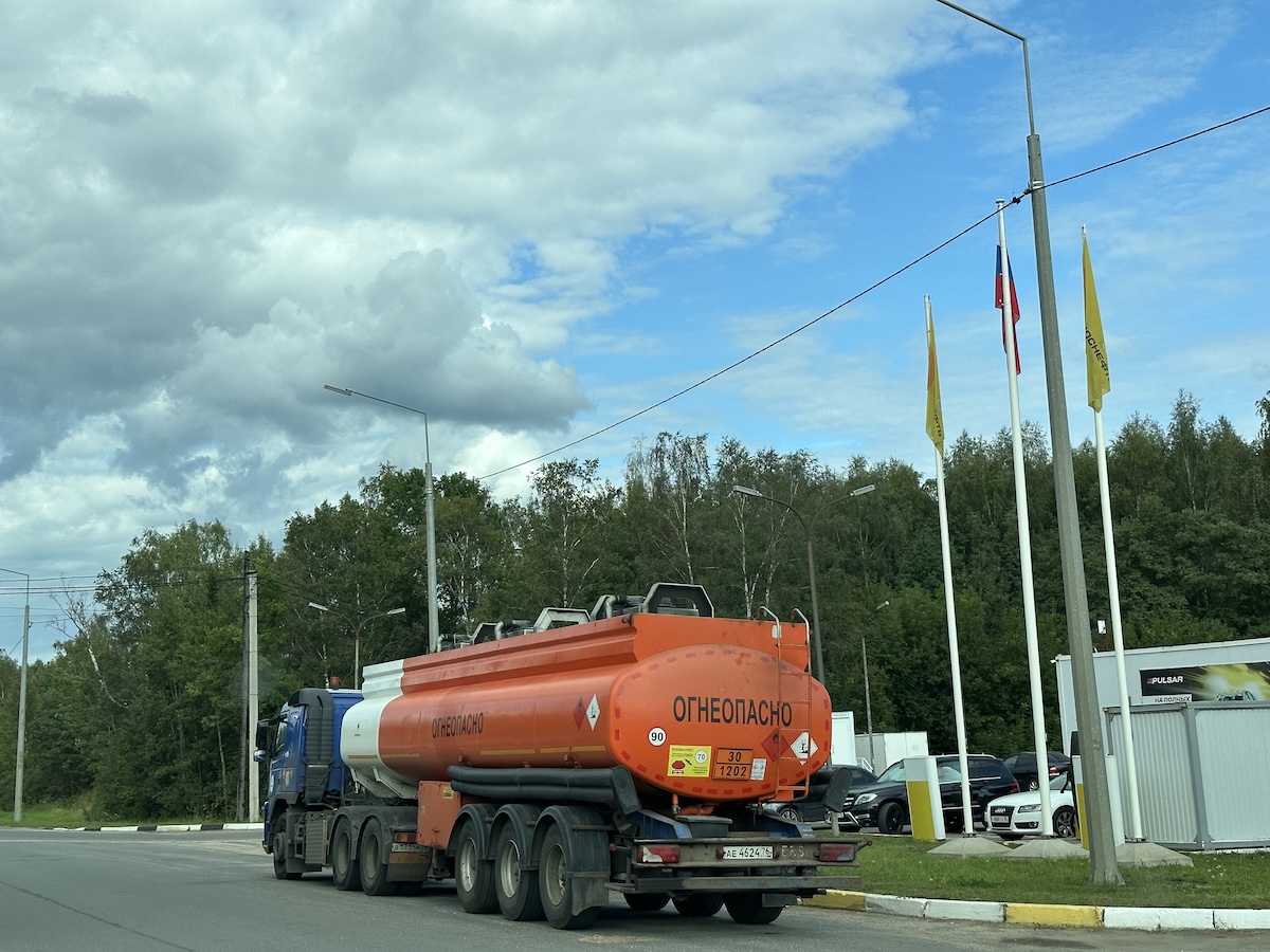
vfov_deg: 30.3
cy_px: 476
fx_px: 1761
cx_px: 635
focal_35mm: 48
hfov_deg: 39.7
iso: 64
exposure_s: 1/3155
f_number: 1.78
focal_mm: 6.86
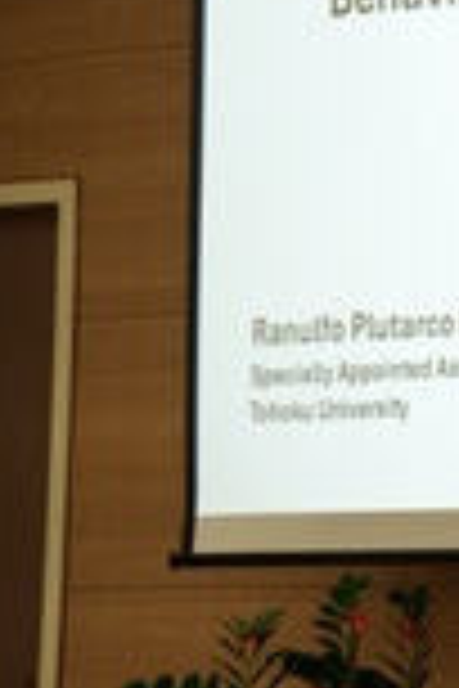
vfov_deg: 9.4
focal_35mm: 219
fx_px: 4188
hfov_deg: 6.0
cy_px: 178
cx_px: 1102
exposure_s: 1/160
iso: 2000
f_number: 4
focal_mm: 67
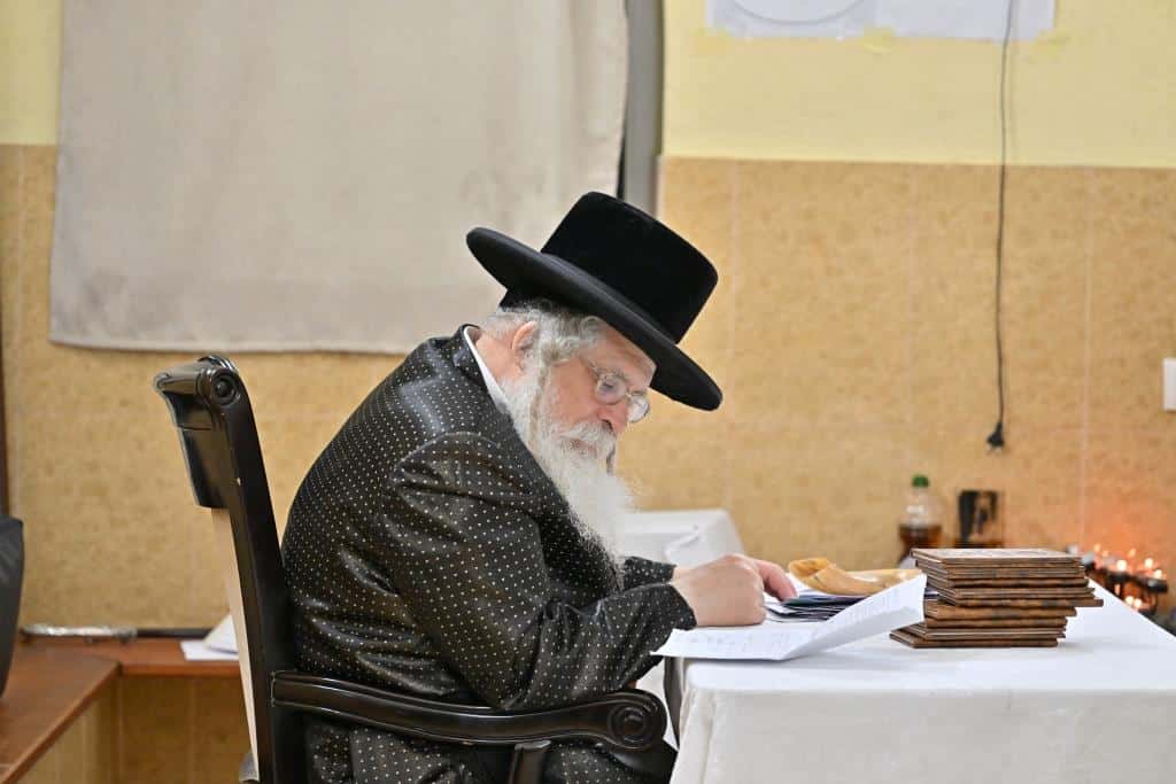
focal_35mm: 105
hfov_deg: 19.5
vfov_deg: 13.0
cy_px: 392
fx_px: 3430
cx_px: 588
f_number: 4
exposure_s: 1/160
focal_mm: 105
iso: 1250
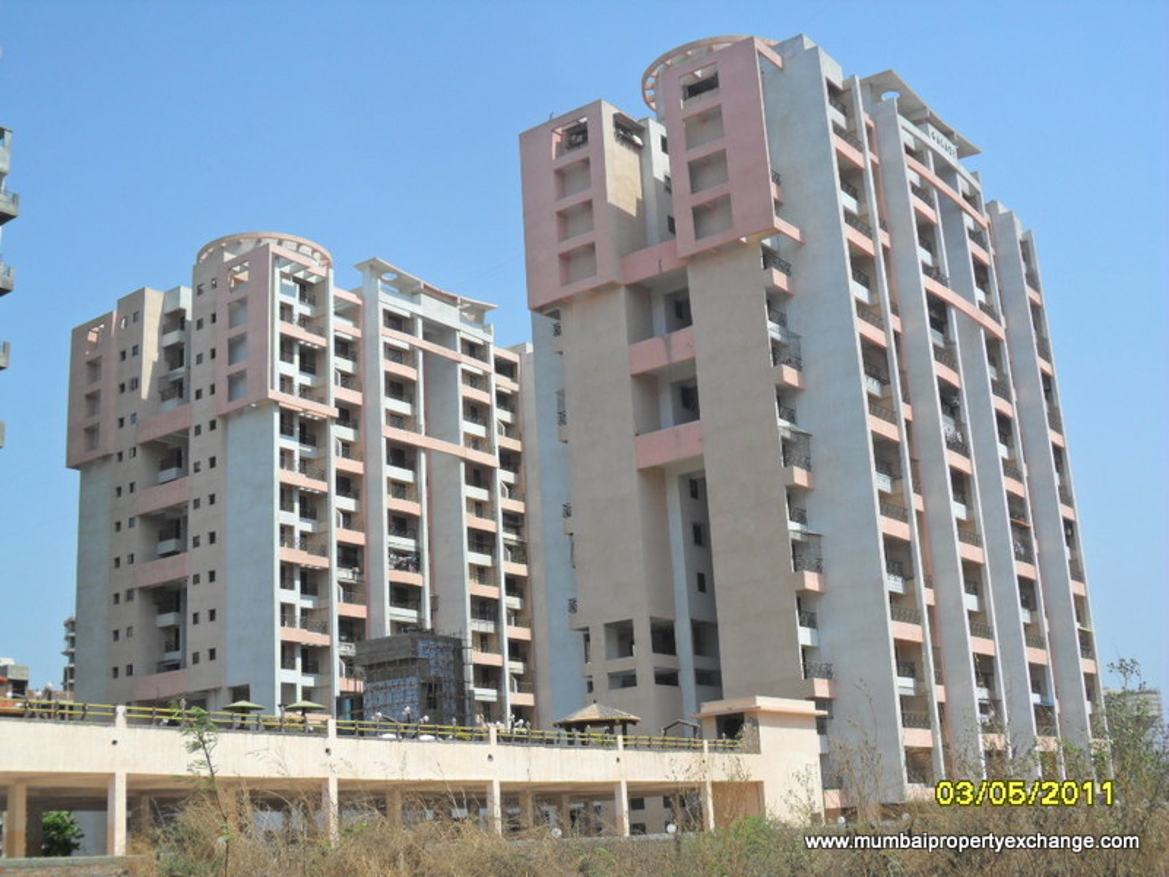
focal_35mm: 44
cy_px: 438
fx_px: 1486
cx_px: 584
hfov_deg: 42.9
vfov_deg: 32.9
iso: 100
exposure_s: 1/750
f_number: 4.5
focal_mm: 7.8
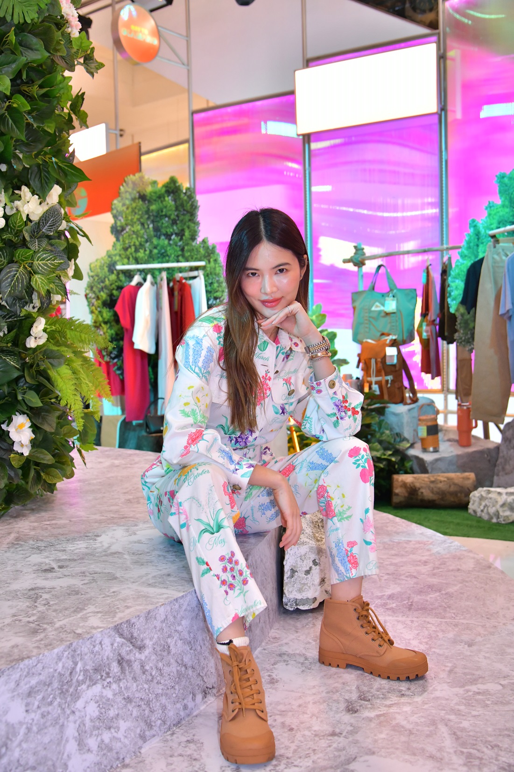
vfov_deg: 50.7
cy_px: 386
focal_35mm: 38
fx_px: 814
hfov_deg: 35.0
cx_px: 257
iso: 1600
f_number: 5.6
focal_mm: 38
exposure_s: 1/160
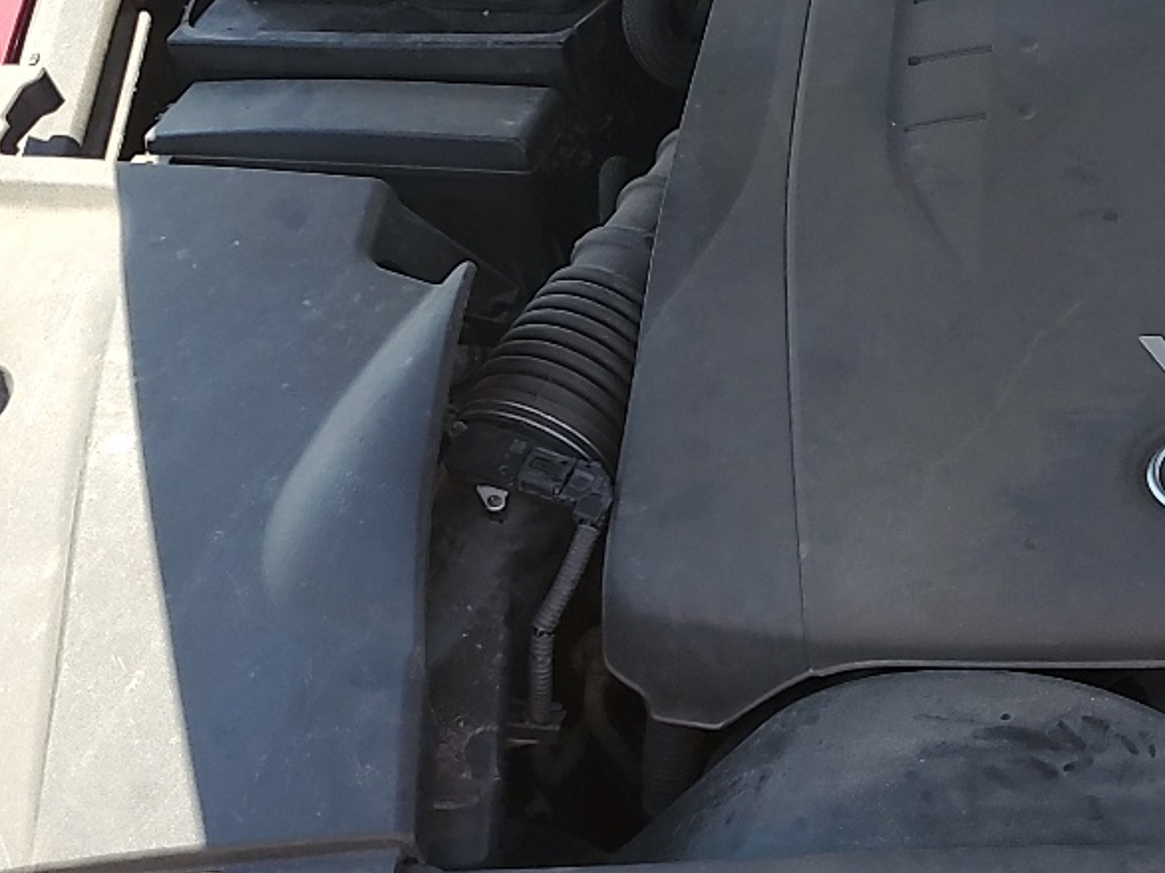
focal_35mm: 71
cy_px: 513
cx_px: 1270
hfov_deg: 25.5
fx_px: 2389
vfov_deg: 20.7
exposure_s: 1/833
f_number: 1.5
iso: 50
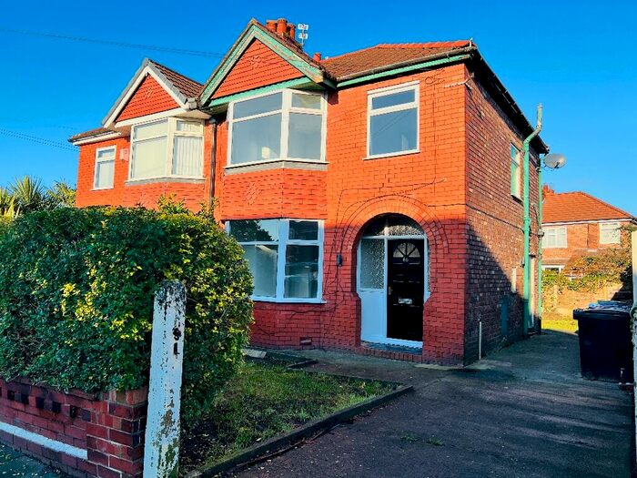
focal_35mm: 26
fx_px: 478
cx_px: 318
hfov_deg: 67.3
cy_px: 239
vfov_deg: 53.1
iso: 50
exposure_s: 1/1724
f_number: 1.5
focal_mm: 5.7
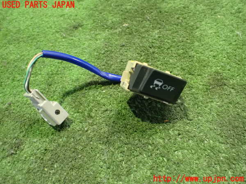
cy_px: 92
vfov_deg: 46.8
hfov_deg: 60.0
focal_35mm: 30
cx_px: 123
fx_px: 213
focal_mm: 5.4
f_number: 2.3
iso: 1600
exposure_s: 1/30
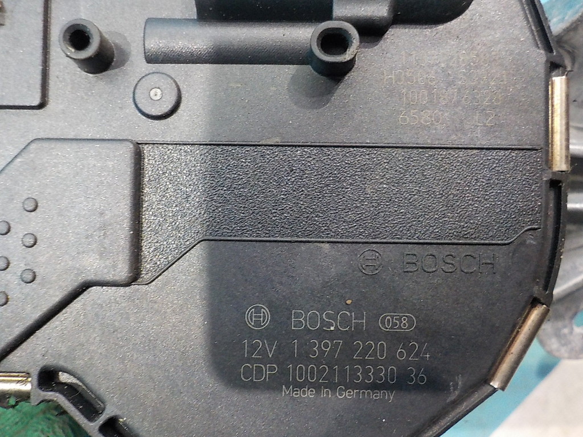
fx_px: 505
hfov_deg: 60.0
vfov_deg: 46.8
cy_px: 218
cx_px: 292
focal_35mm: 30
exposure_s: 1/20
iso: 400
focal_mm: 4.1
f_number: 3.3
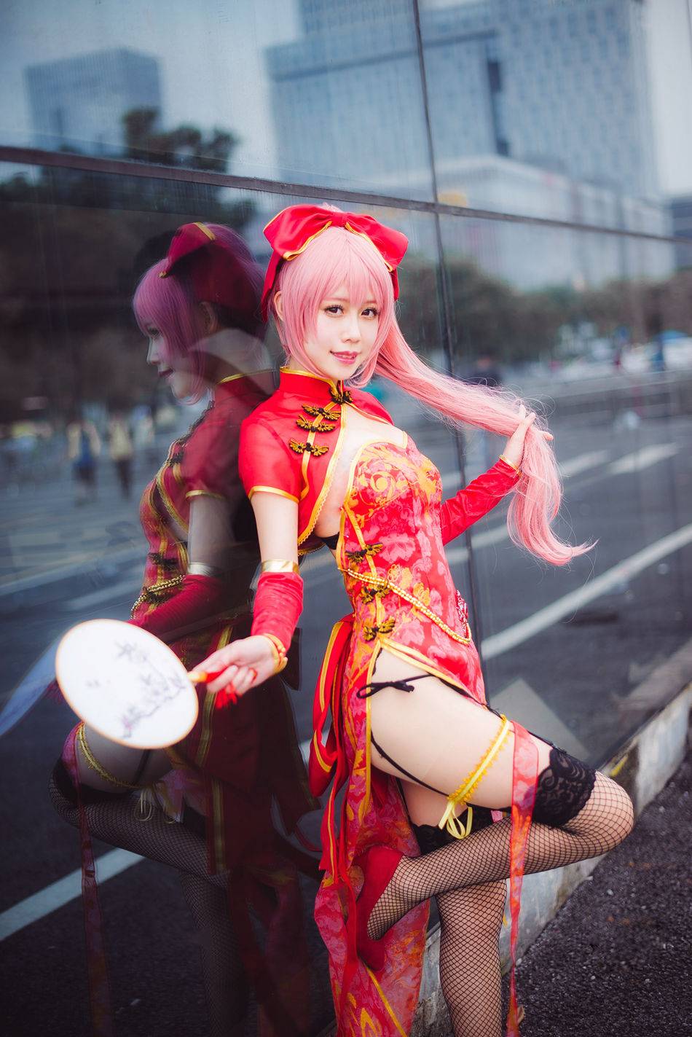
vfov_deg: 39.6
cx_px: 346
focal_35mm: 50
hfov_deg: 27.0
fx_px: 1440
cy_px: 518
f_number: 1.8
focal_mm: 50
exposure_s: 1/640
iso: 125
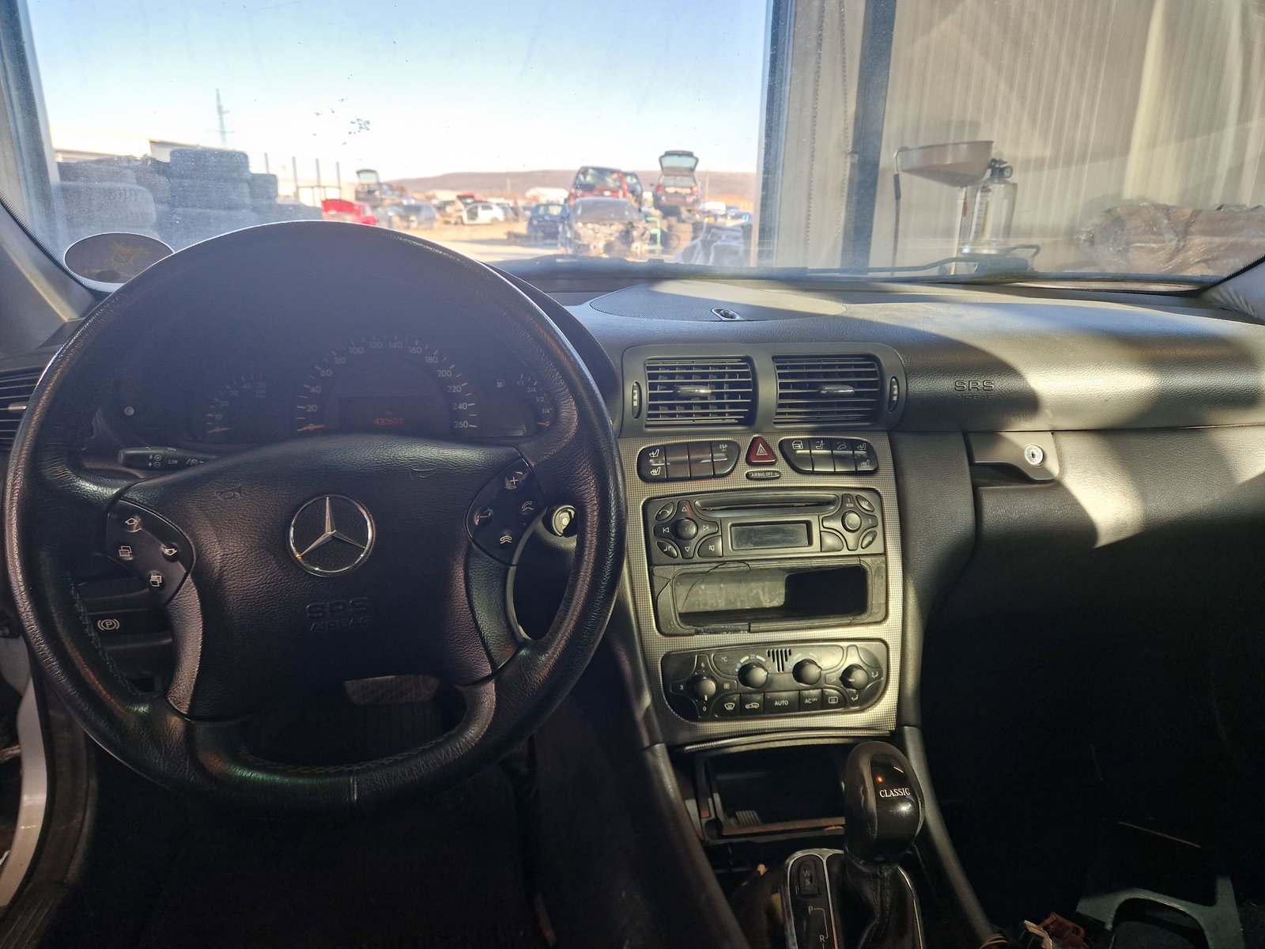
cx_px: 632
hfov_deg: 73.9
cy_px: 474
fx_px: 841
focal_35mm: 23
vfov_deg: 58.9
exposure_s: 1/180
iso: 80
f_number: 1.8
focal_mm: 5.4
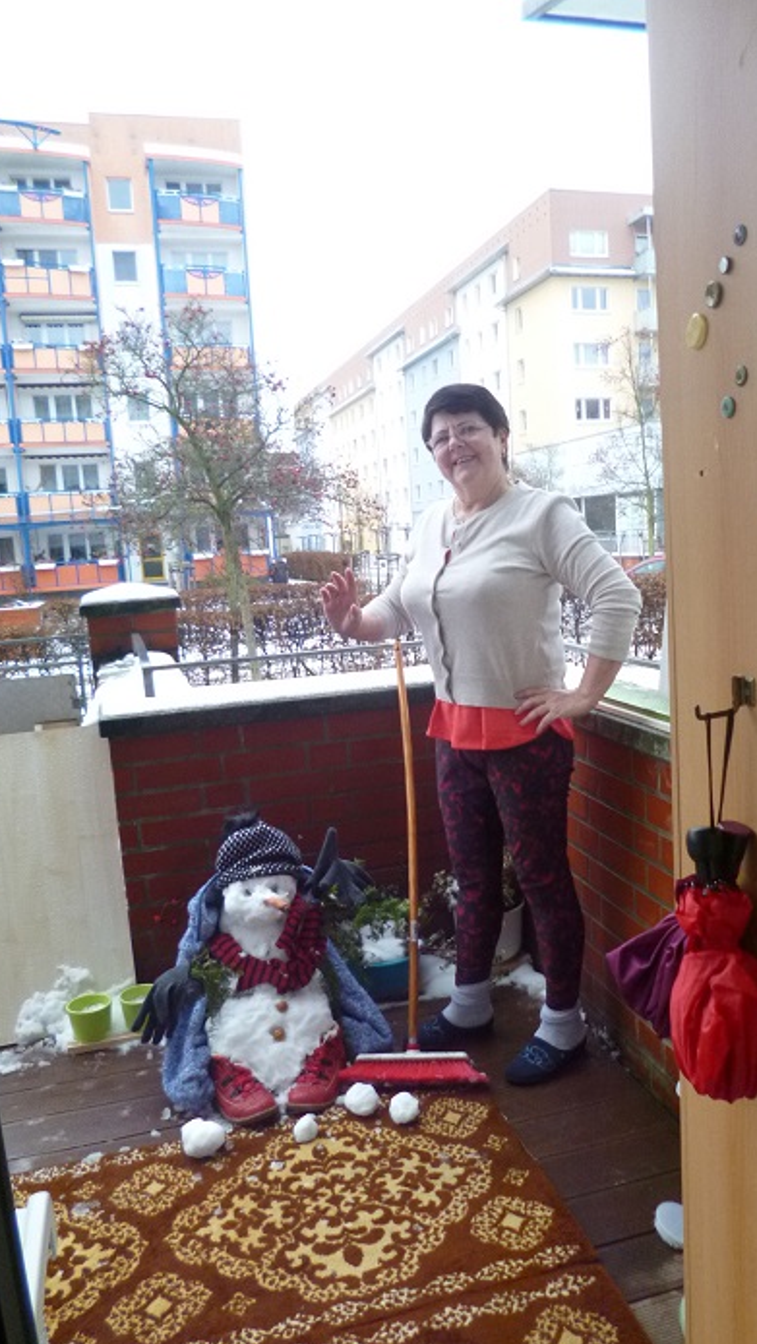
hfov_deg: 42.8
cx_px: 430
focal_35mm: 27
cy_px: 692
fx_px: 962
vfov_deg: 69.8
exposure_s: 1/60
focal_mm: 4.3
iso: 320
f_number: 2.5
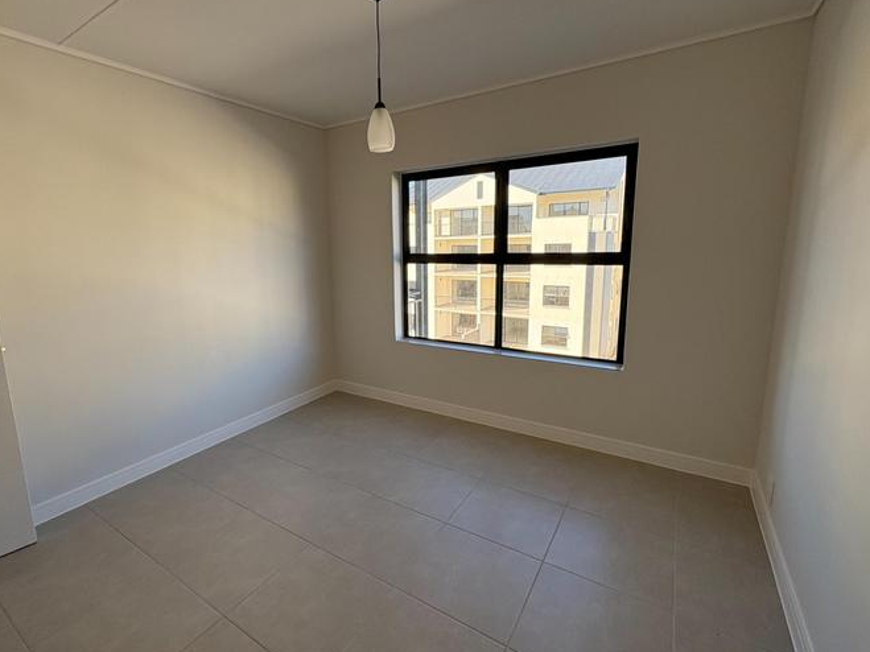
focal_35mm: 17
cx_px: 385
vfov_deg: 74.7
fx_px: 427
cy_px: 315
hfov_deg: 90.7
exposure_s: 1/298
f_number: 2.2
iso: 40
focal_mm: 2.22
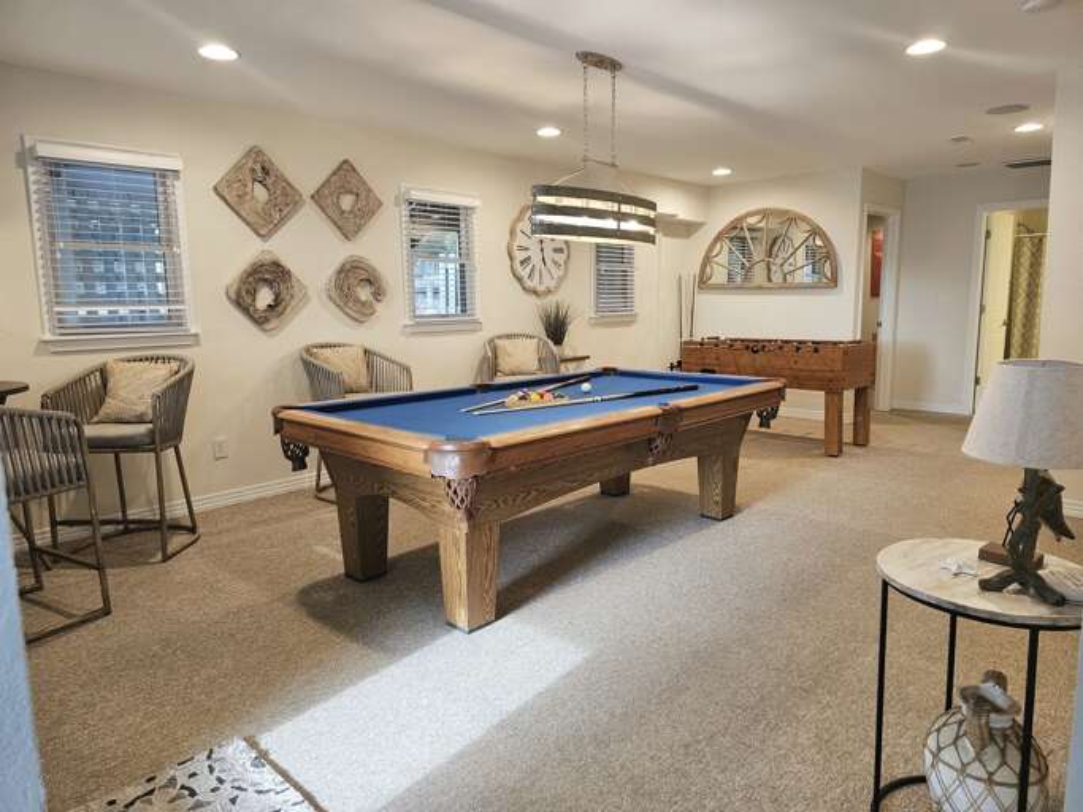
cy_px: 406
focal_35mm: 23
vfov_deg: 58.9
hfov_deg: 73.9
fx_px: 719
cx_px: 542
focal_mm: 6.3
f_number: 1.7
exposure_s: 1/120
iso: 160
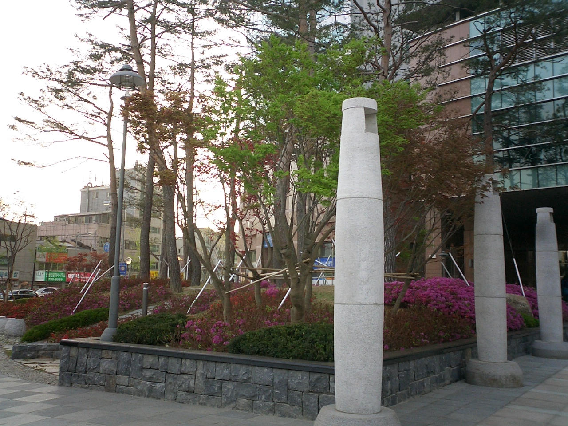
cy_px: 213
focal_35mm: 37
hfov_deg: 50.1
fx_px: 607
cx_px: 284
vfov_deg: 38.7
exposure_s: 1/125
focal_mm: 5.6
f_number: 3.5
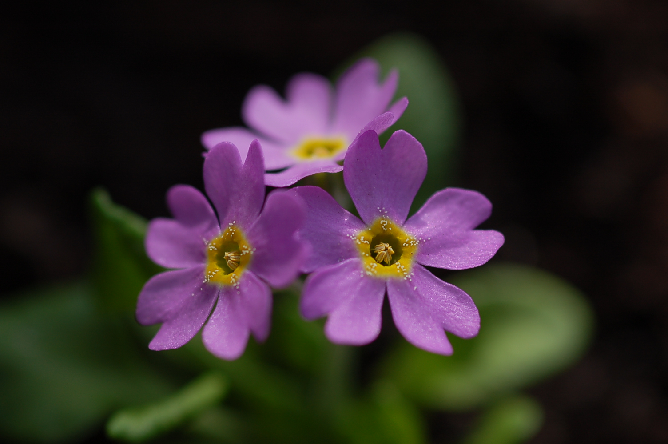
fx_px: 2920
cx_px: 334
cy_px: 222
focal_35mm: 158
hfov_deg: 13.1
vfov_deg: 8.7
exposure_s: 1/1000
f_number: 5
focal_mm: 105
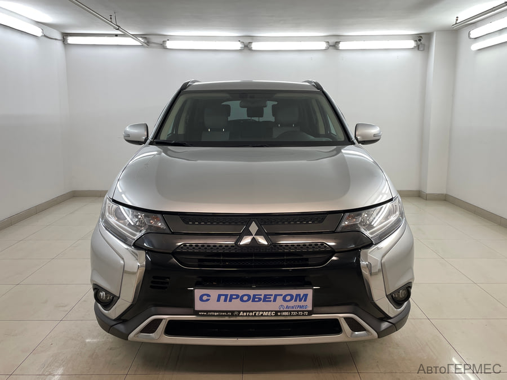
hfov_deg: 67.3
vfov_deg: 53.1
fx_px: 381
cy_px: 190
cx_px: 254
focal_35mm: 26
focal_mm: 4.2
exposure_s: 1/100
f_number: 1.6
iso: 50
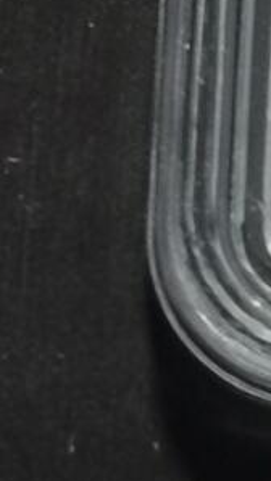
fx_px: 5204
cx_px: 1063
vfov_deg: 5.1
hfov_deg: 2.9
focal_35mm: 407
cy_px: -828
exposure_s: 1/90
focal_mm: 5.58
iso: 64
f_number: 1.8
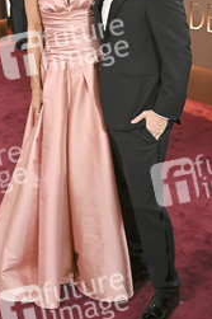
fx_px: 593
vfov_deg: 29.9
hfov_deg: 20.3
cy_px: 113
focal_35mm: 67
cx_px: 100
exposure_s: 1/320
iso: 2500
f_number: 5.6
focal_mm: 42
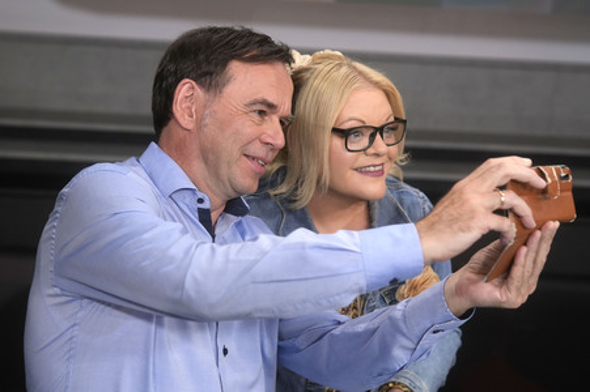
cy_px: 196
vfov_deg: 29.8
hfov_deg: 43.6
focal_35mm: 45
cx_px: 295
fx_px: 737
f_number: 2.5
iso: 640
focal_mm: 30
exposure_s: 1/500
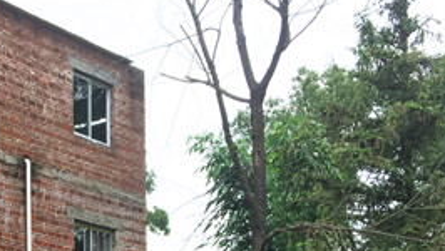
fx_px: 1122
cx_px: -49
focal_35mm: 95
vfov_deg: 11.7
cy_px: 467
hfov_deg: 21.3
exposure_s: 1/818
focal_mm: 4.15
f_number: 2.2
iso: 25
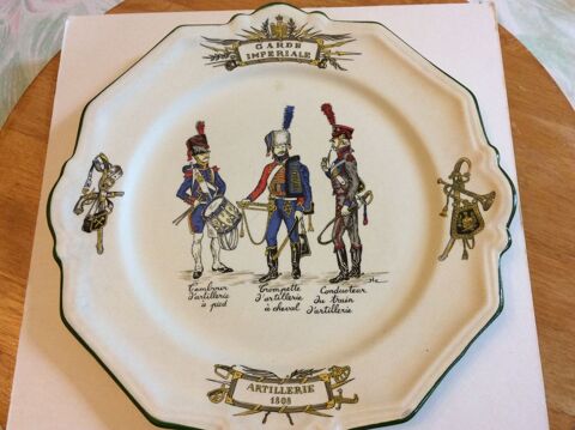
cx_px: 288
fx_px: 531
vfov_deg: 44.1
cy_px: 215
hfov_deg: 56.9
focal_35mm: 32
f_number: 2.4
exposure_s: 1/25
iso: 125
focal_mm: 3.3
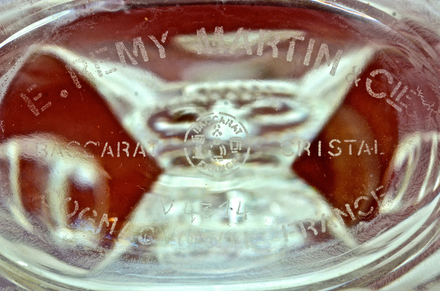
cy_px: 146
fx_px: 1006
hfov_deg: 24.7
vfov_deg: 16.5
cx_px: 220
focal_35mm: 82
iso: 160
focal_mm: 55
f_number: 8
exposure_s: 1/250
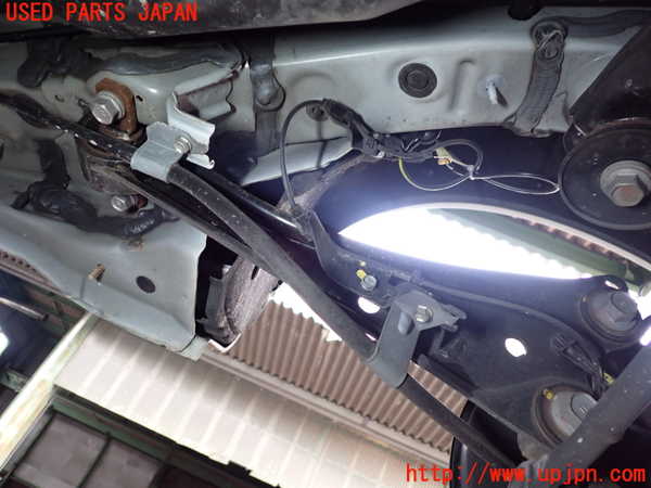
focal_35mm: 30
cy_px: 244
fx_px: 564
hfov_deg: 60.0
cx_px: 326
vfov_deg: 46.8
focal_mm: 5.4
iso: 200
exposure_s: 1/30
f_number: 2.3
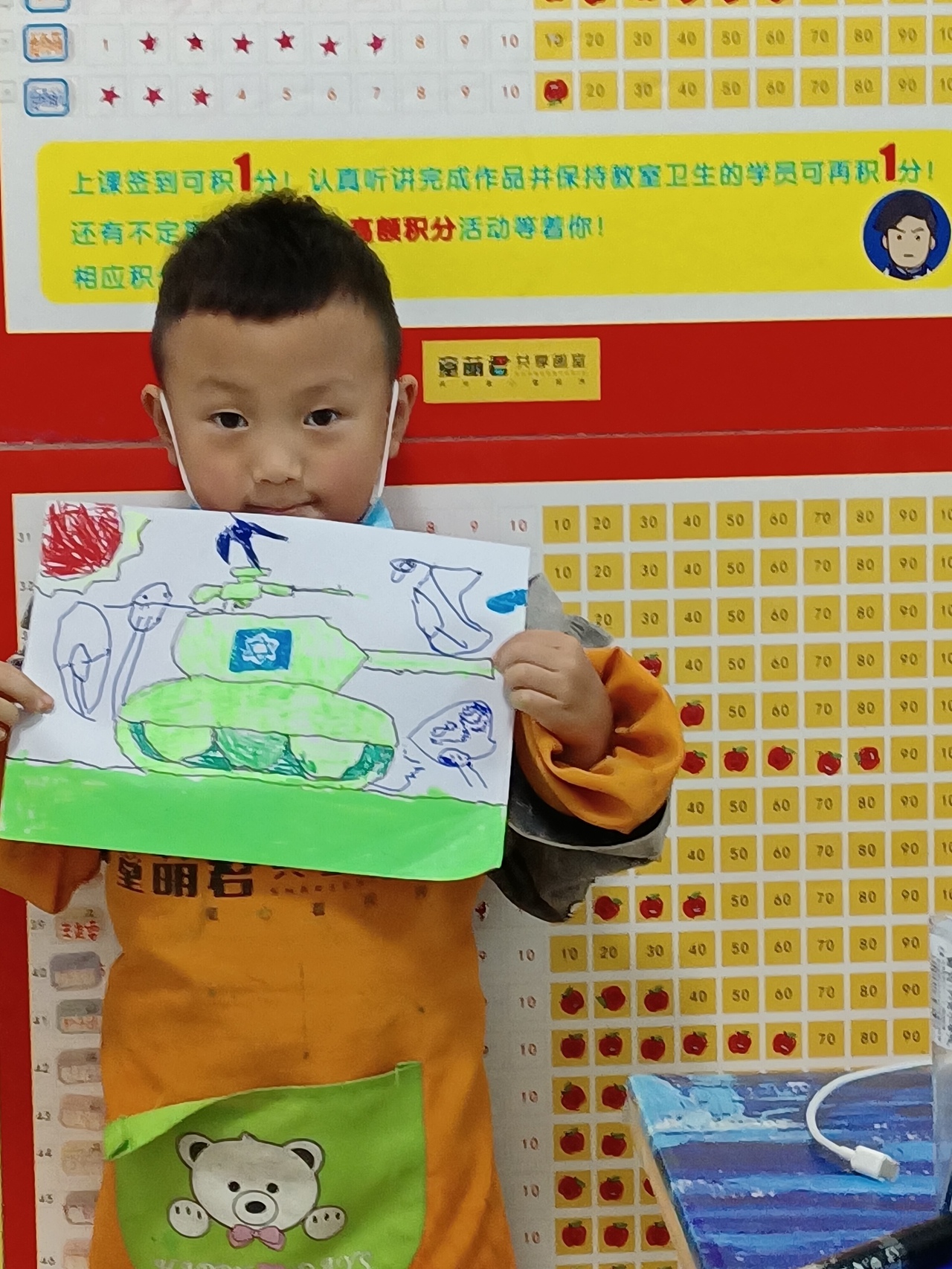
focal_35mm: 74
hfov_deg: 19.9
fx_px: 2714
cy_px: 634
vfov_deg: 26.3
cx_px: 476
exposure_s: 1/33.3
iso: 574
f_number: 1.8
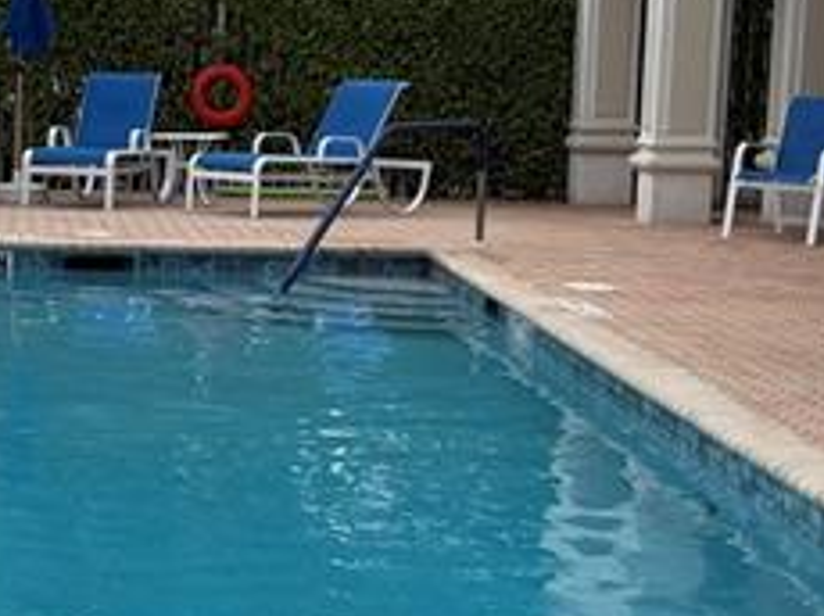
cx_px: 11
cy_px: 261
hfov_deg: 18.0
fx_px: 2544
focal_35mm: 107
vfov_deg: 13.8
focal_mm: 6.76
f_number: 1.78
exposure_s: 1/5319
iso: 80
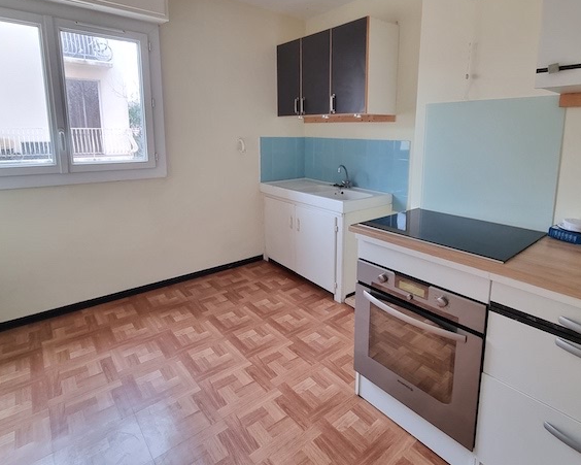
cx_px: 321
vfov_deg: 72.8
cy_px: 180
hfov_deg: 86.1
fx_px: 309
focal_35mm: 18
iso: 500
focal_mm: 2.2
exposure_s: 1/33
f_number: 2.2
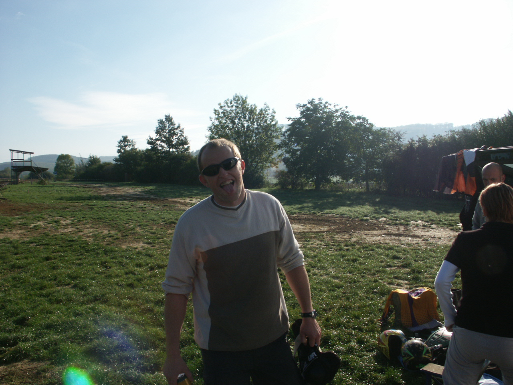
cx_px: 256
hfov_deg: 61.7
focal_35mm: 29
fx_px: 430
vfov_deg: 48.2
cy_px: 192
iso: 100
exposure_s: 1/1000
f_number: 4.5
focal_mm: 7.59
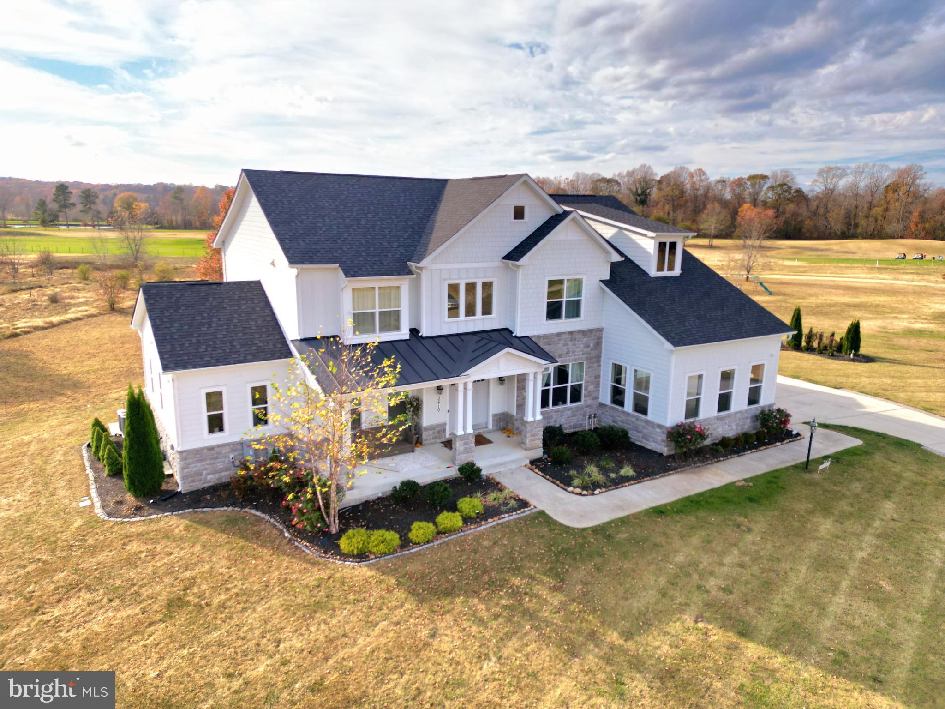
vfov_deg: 56.8
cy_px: 354
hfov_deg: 71.6
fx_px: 655
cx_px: 472
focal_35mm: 24
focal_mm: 6.72
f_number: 1.7
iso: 110
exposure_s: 1/2500
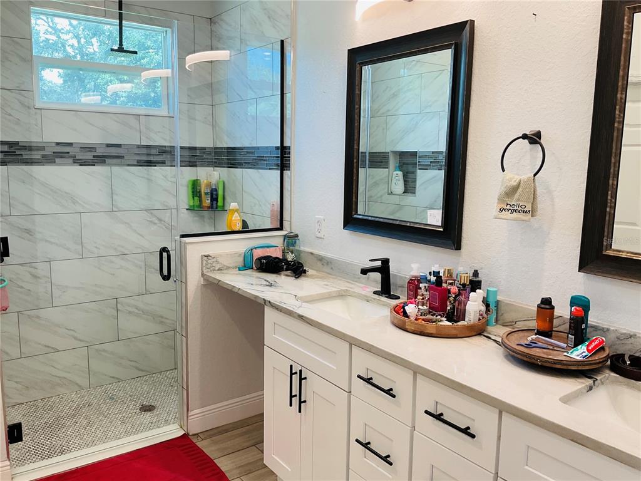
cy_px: 240
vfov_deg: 48.2
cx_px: 320
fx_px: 537
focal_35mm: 29
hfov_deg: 61.7
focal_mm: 3
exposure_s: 1/60
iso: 40
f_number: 1.8
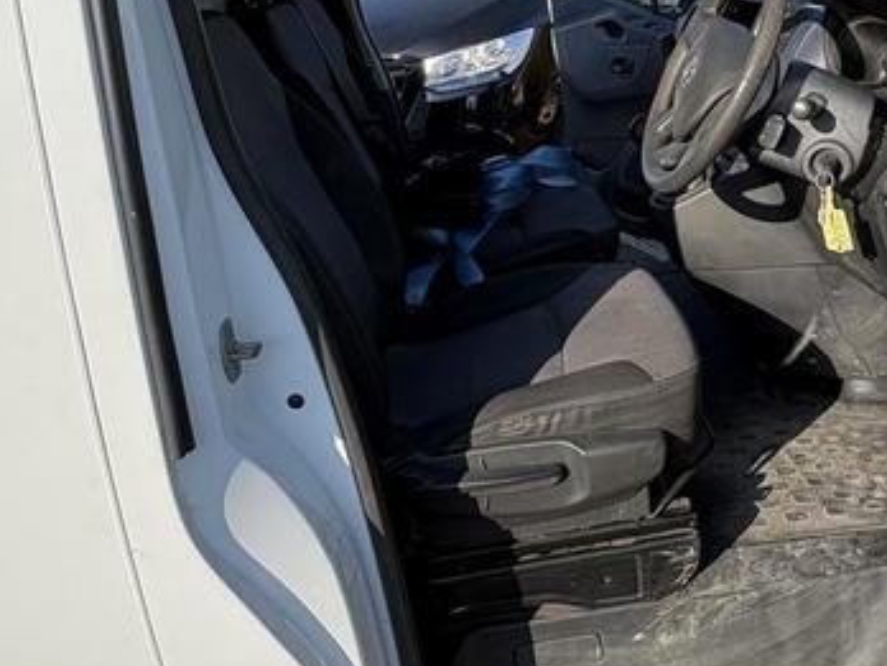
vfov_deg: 38.7
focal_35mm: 36
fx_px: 922
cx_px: 551
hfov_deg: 50.9
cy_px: 171
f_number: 2.2
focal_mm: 2.22
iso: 64
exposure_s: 1/652
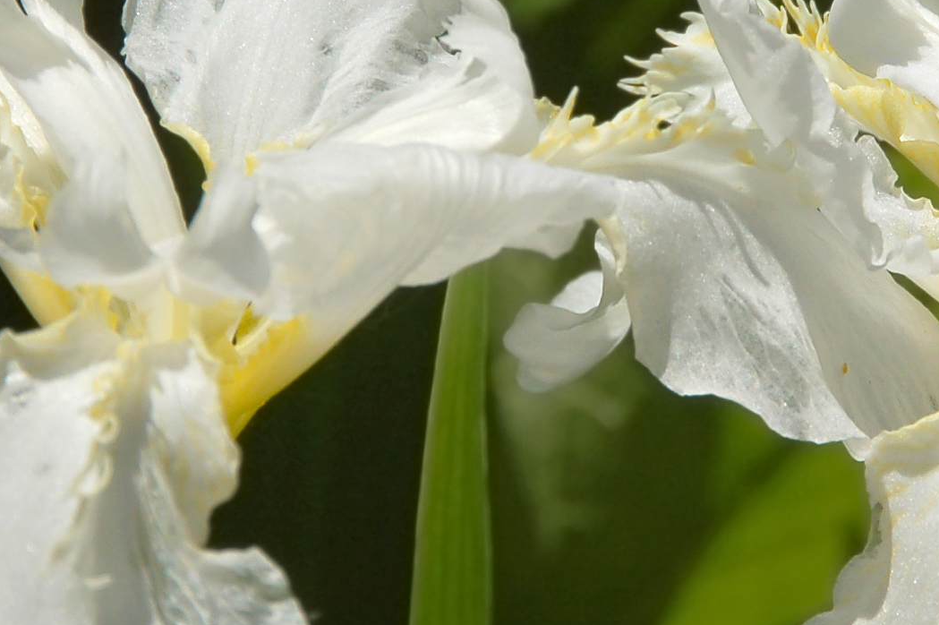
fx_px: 19054
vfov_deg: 1.9
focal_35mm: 731
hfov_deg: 2.8
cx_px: 671
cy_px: 184
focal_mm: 170
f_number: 11
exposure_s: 1/800
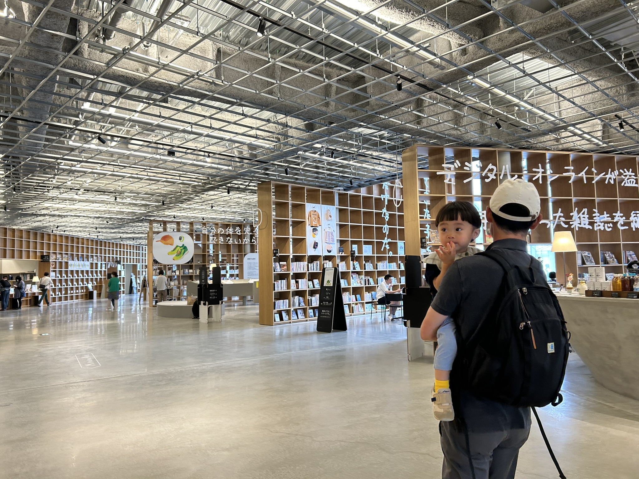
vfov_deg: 53.1
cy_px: 240
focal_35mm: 26
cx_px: 320
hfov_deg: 67.3
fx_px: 480
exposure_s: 1/100
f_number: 1.5
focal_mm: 5.7
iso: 100
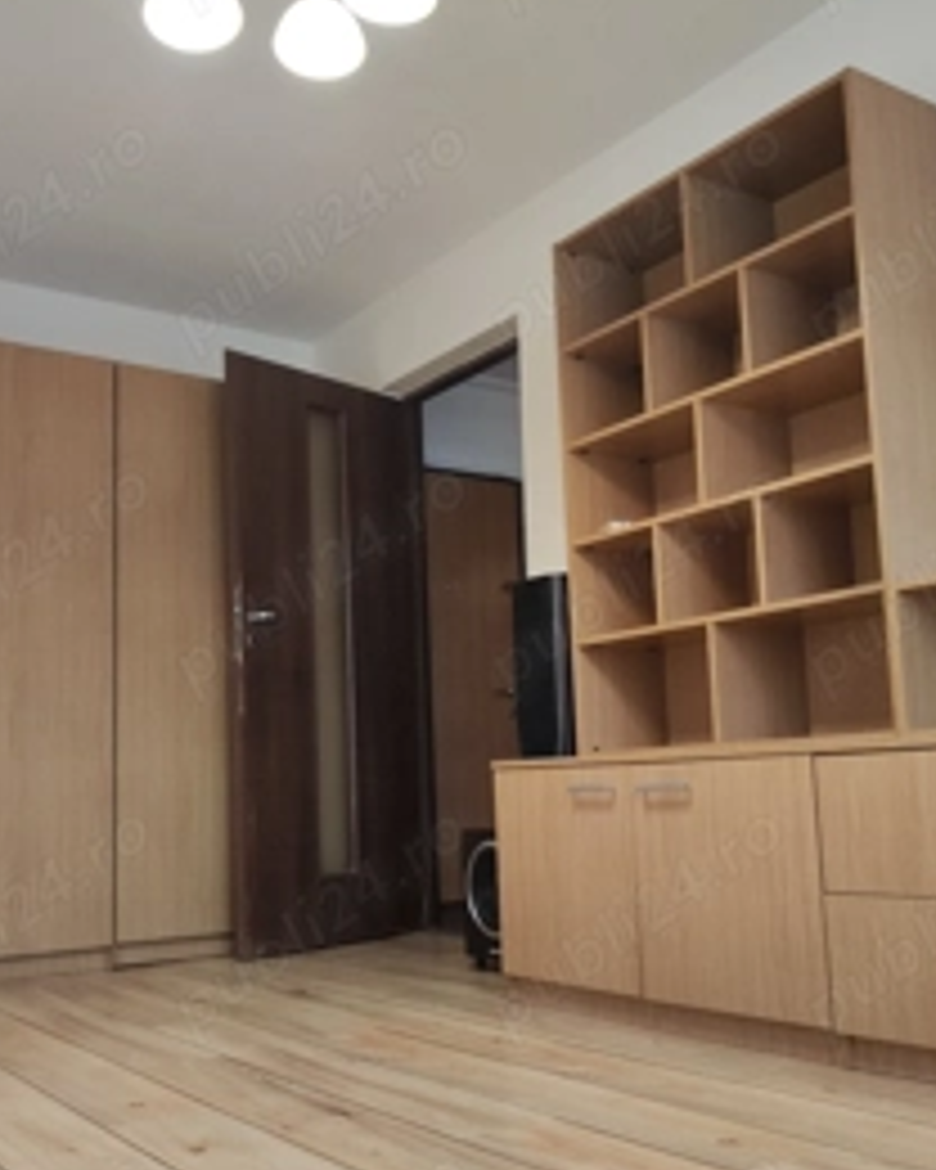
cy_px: 652
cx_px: 477
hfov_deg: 41.2
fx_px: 1247
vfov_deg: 50.2
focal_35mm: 36
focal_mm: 5.59
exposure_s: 1/100
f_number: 1.88
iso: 122
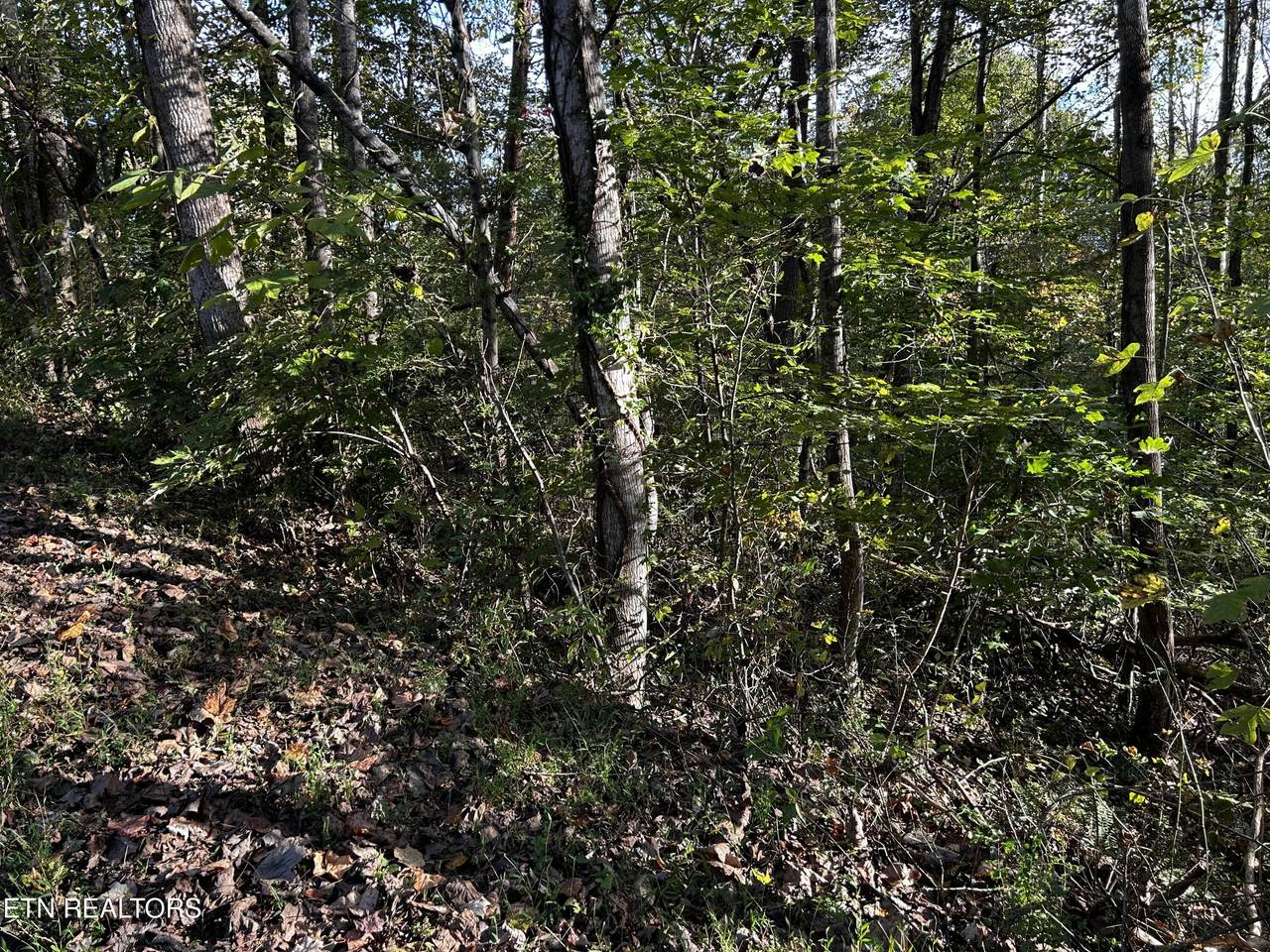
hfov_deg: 67.3
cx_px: 635
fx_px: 954
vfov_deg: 53.1
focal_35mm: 26
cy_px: 476
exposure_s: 1/166
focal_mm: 5.7
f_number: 1.5
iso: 40
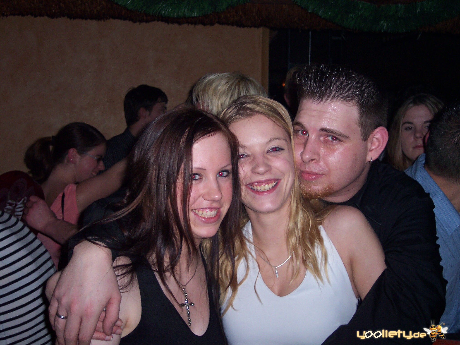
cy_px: 172
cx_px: 230
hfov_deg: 37.5
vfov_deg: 28.6
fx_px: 678
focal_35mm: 51
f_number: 3.4
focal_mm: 10.7
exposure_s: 1/30
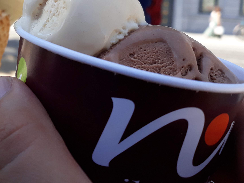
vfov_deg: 27.6
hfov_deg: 35.7
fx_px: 360
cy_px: 21
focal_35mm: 51
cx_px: 35
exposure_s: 1/421
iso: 40
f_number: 1.7
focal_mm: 3.71
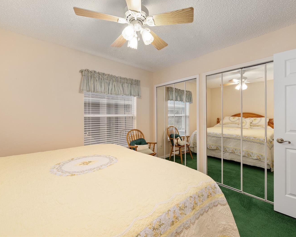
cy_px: 117
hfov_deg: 93.1
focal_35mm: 16
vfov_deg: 80.4
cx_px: 153
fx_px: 140
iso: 500
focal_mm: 14
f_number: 7.1
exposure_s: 1/20
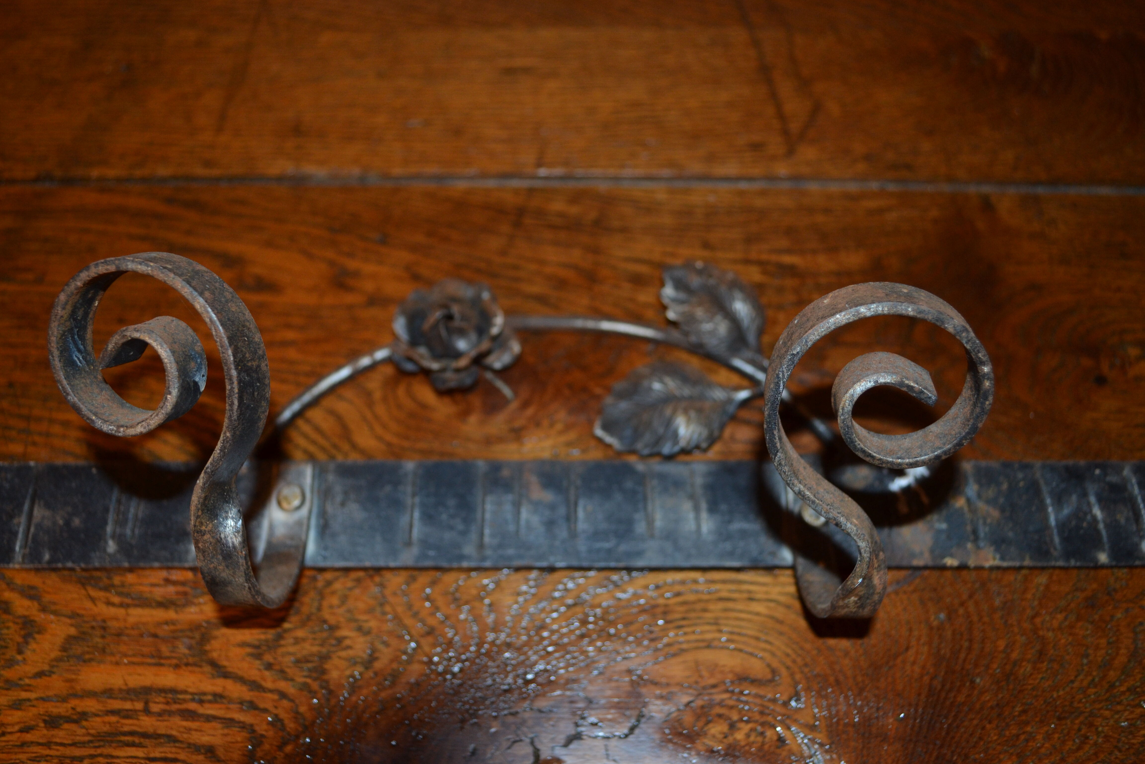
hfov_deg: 57.2
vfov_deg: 40.0
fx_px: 1050
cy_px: 382
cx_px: 572
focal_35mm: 33
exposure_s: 1/60
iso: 450
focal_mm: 22
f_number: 4
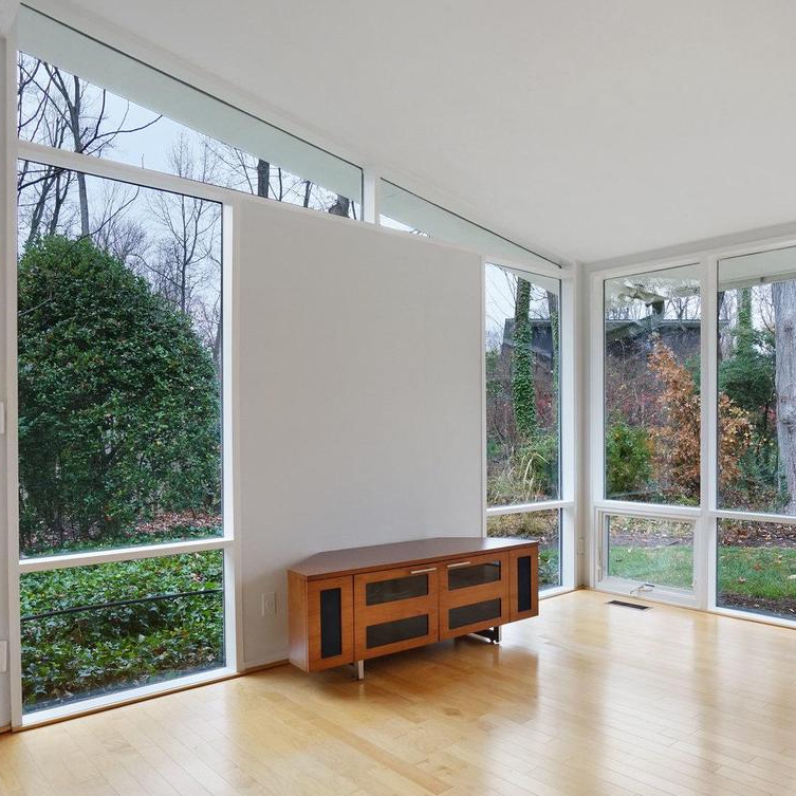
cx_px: 527
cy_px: 423
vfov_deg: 60.9
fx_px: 676
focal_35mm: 26
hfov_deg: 59.6
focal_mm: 16
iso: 1250
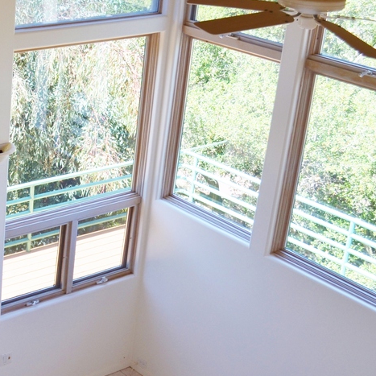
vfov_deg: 24.3
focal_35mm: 71
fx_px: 873
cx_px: -43
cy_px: 180
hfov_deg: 22.8
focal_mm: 24
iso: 200
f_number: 5.6
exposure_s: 1/125
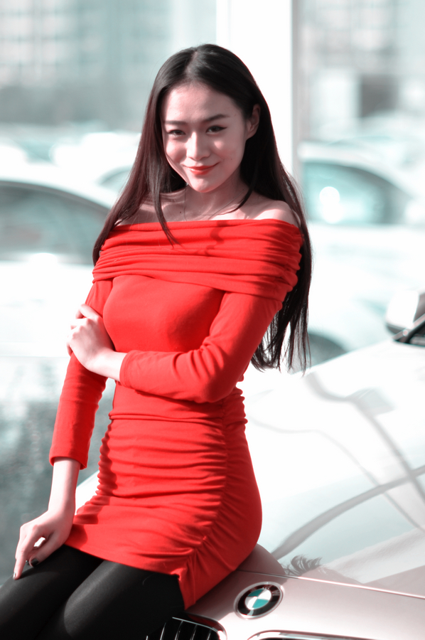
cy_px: 320
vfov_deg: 16.1
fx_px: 2263
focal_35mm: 128
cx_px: 212
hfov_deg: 10.7
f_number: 1.8
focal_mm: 85
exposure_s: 1/640
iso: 200
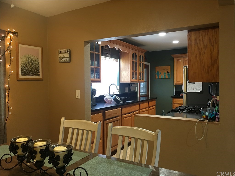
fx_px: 197
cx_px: 118
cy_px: 88
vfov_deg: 48.2
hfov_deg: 61.7
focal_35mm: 29
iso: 80
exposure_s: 1/15
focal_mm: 4.15
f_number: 2.2
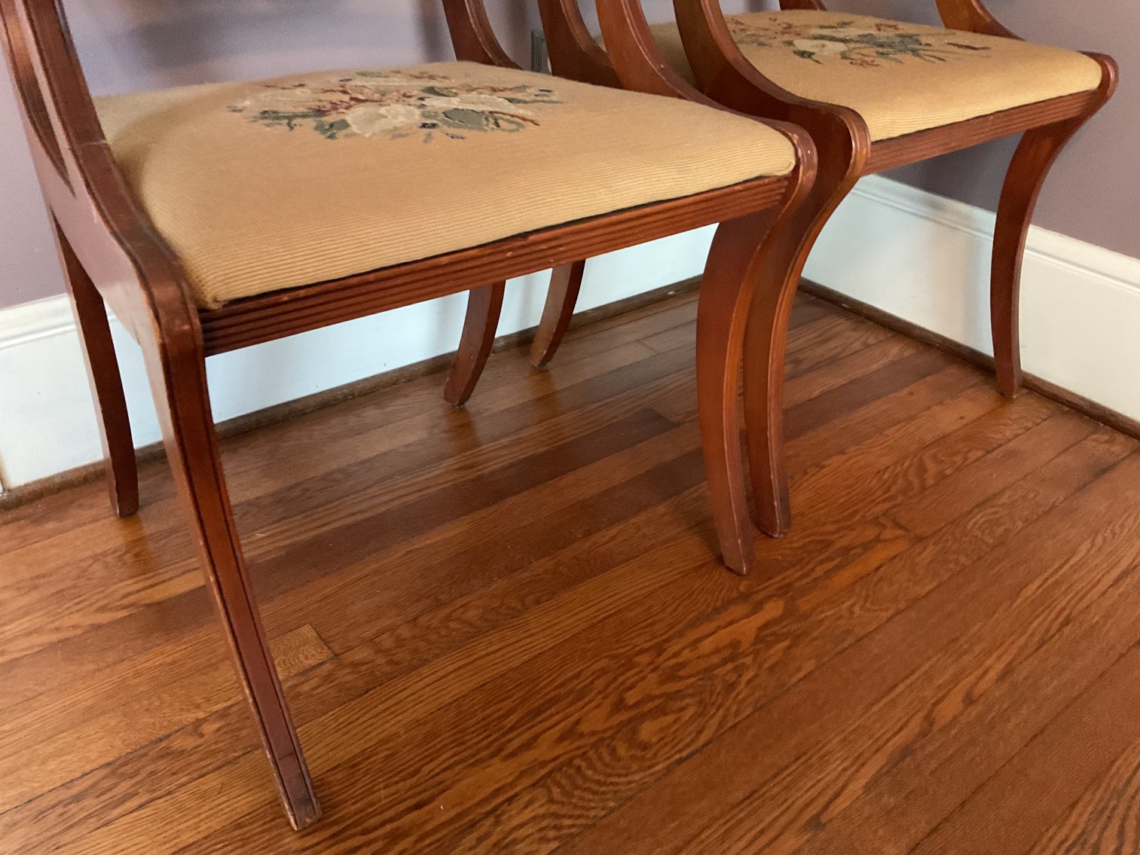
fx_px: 955
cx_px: 570
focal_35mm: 29
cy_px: 428
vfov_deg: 48.2
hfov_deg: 61.7
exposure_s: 1/30
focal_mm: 3
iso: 400
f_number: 1.8
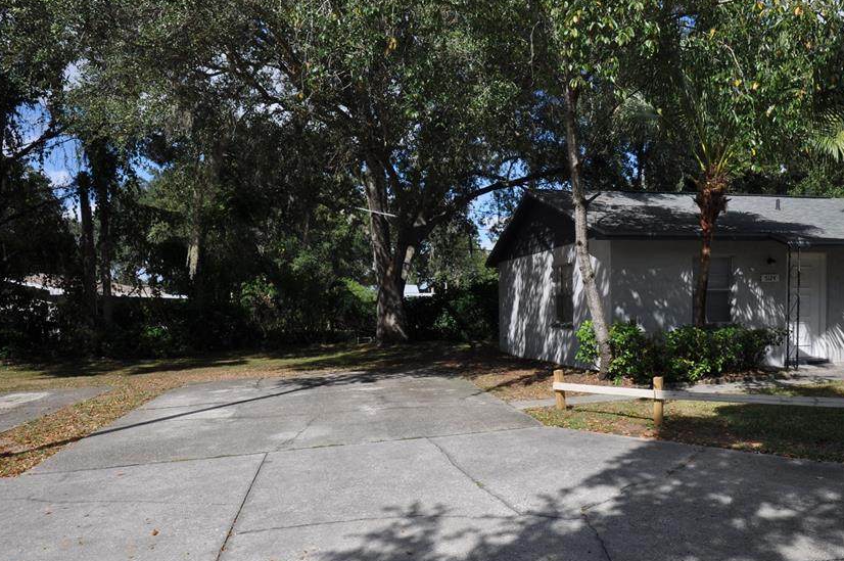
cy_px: 343
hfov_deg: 68.6
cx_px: 514
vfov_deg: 49.1
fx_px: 609
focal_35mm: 26
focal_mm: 14
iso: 200
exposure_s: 1/320
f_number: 9
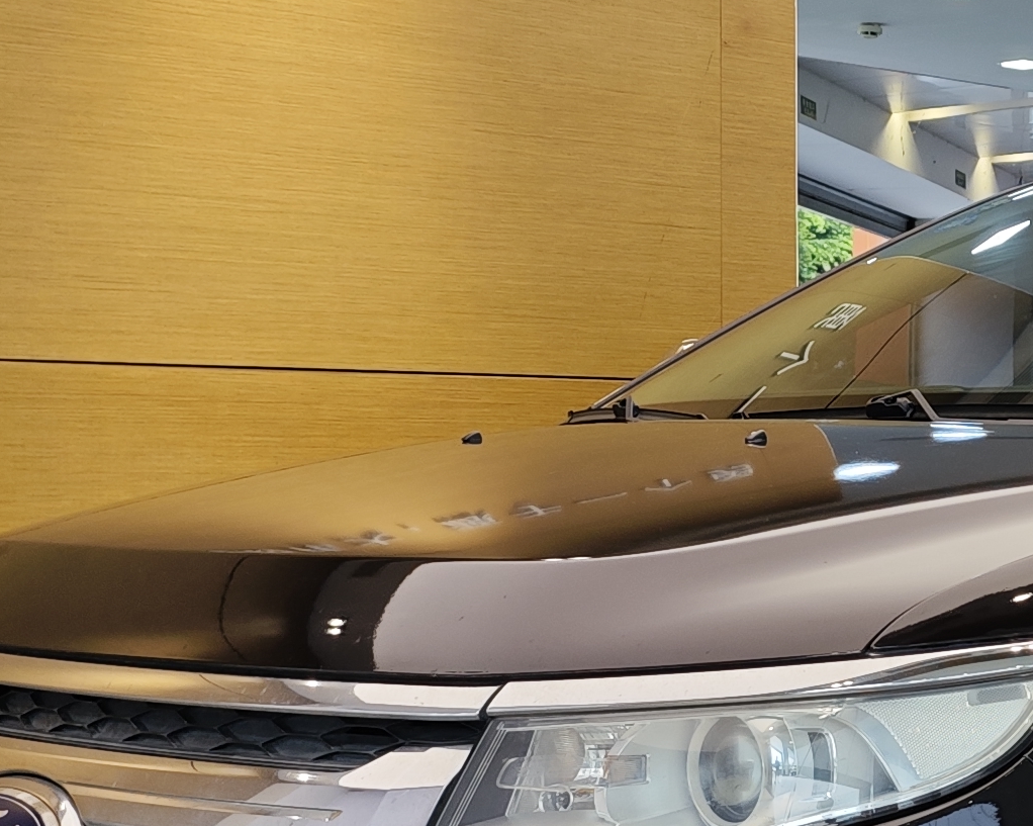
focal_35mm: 90
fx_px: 2751
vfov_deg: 17.1
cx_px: 1129
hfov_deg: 20.3
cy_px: 490
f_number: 1.9
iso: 200
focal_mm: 8.7
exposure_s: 1/100
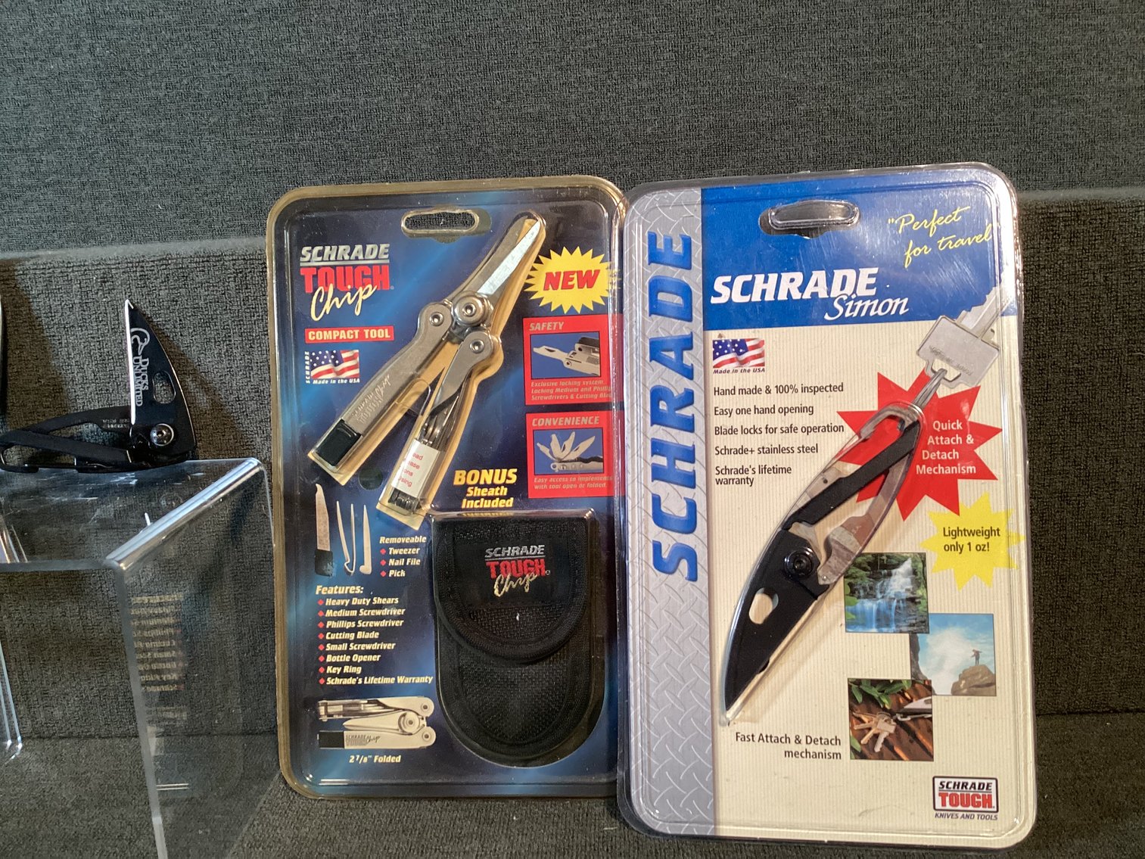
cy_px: 430
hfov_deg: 58.3
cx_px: 572
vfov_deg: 45.4
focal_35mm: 31
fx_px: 1025
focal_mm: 3.3
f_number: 2.4
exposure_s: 1/60
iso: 250
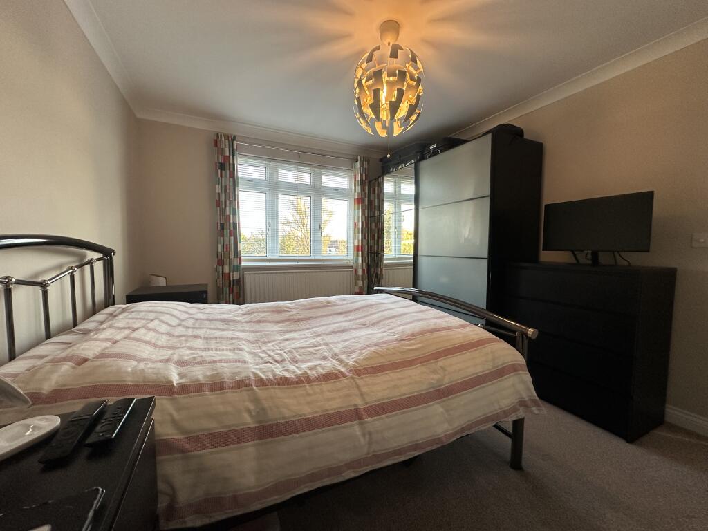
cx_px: 354
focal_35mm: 14
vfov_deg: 85.7
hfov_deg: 102.1
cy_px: 266
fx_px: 286
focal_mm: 2.22
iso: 160
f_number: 2.2
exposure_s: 1/100
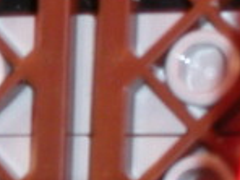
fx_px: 3335
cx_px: -45
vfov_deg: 3.1
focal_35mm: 481
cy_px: -102
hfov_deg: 4.1
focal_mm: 16.8
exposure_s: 1/12.8
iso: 106
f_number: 8
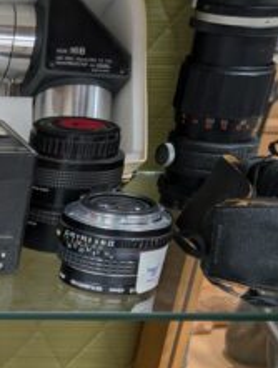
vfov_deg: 16.3
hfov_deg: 11.4
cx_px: -359
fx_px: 1183
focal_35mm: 111
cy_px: 531
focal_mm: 6.9
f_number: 1.68
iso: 119
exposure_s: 1/50
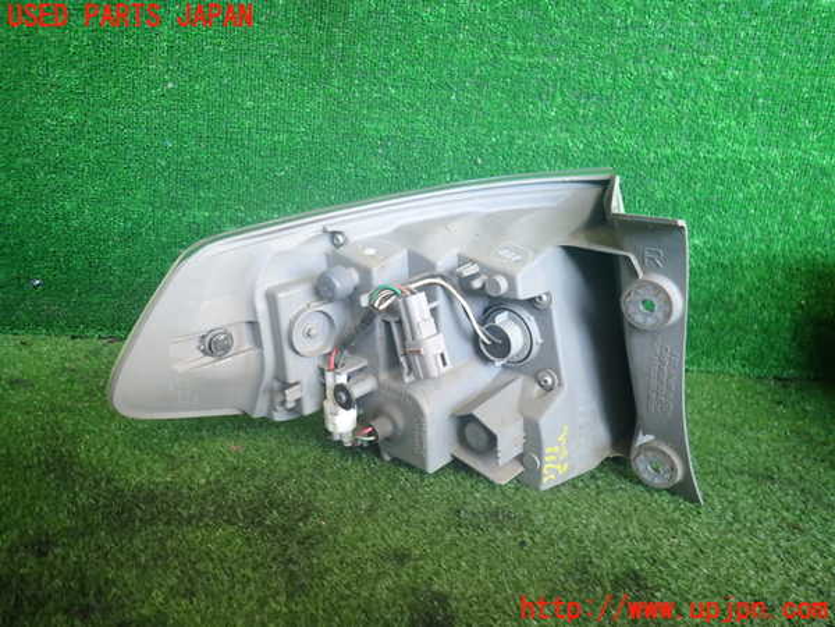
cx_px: 418
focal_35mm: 25
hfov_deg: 69.4
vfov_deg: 54.9
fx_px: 603
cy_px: 314
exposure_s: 1/60
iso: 200
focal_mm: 4.5
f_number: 2
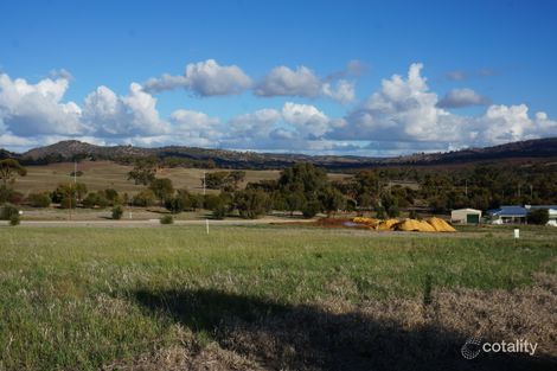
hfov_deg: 53.1
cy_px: 186
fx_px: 557
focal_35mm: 36
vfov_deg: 36.8
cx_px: 278
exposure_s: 1/160
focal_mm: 24
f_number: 13
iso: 100
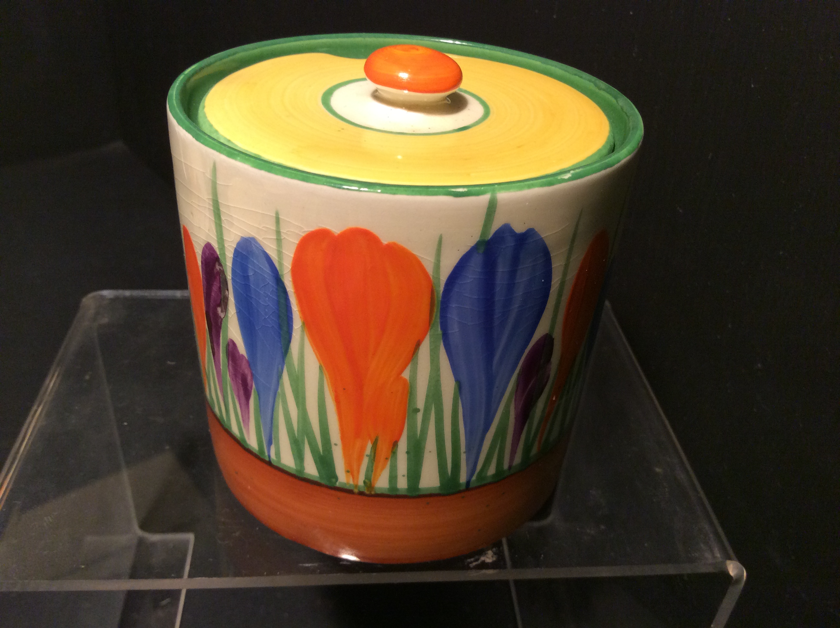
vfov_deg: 44.1
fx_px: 775
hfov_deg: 56.9
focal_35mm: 32
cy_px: 314
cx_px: 420
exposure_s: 1/25
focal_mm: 3.3
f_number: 2.4
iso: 100
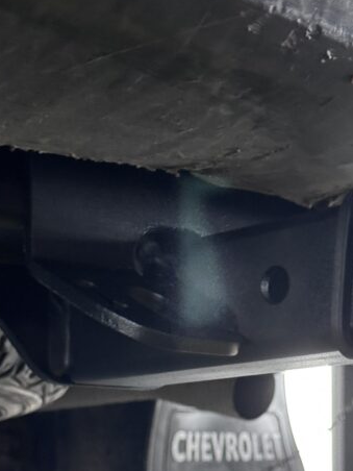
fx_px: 1156
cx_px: 255
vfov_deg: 22.9
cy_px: 336
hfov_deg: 17.3
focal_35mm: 85
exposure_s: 1/33
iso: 250
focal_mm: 6.76
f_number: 1.78
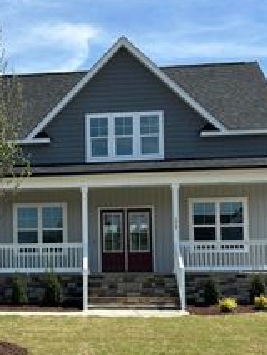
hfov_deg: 23.4
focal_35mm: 61
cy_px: 236
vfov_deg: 31.4
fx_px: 627
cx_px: 27
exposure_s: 1/4115
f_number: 1.5
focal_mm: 5.7
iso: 50
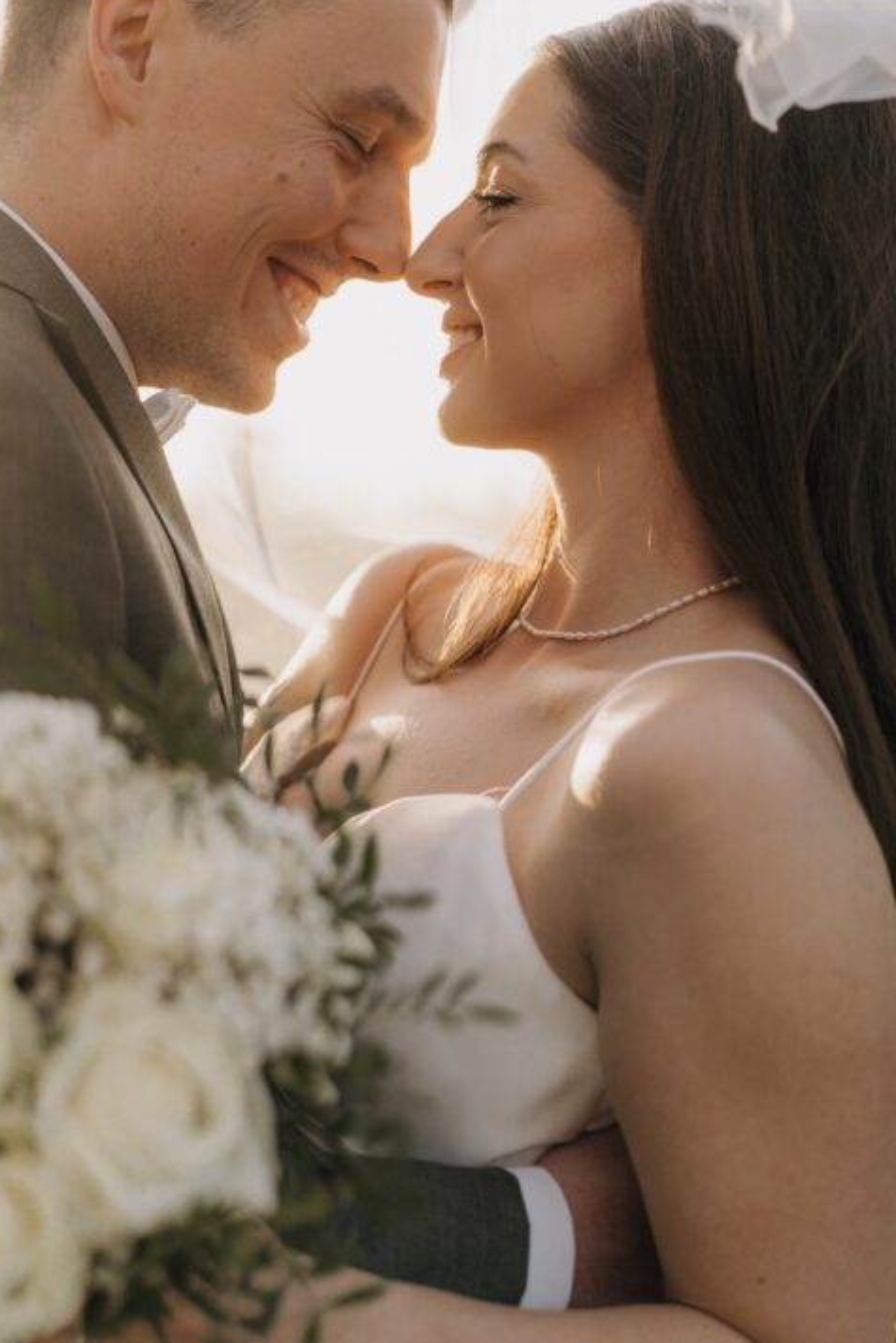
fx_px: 2201
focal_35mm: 59
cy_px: 572
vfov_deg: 33.9
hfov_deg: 22.9
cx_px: 262
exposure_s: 1/4000
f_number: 1.4
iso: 100
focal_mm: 35
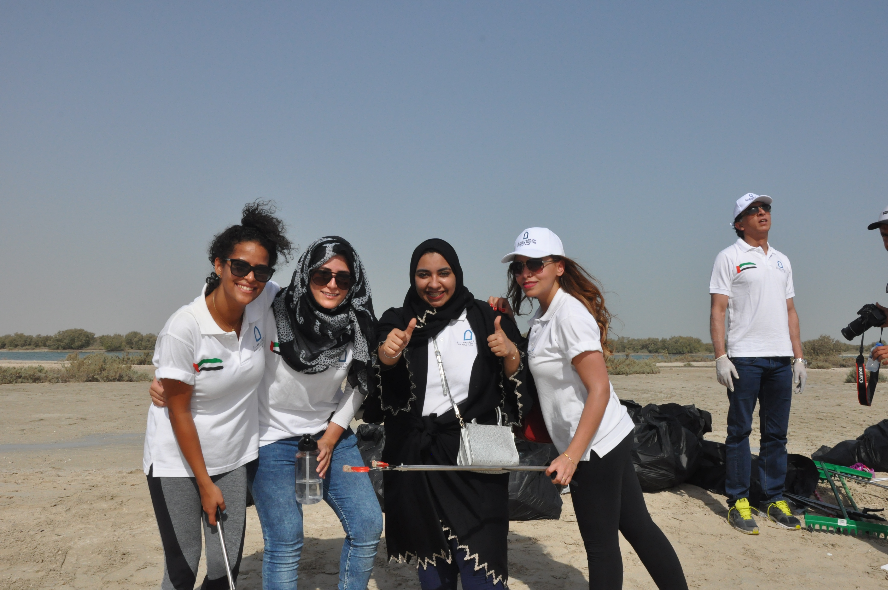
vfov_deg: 36.8
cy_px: 295
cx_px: 444
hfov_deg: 53.2
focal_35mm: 36
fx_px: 887
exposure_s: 1/1000
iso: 800
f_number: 16
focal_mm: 24
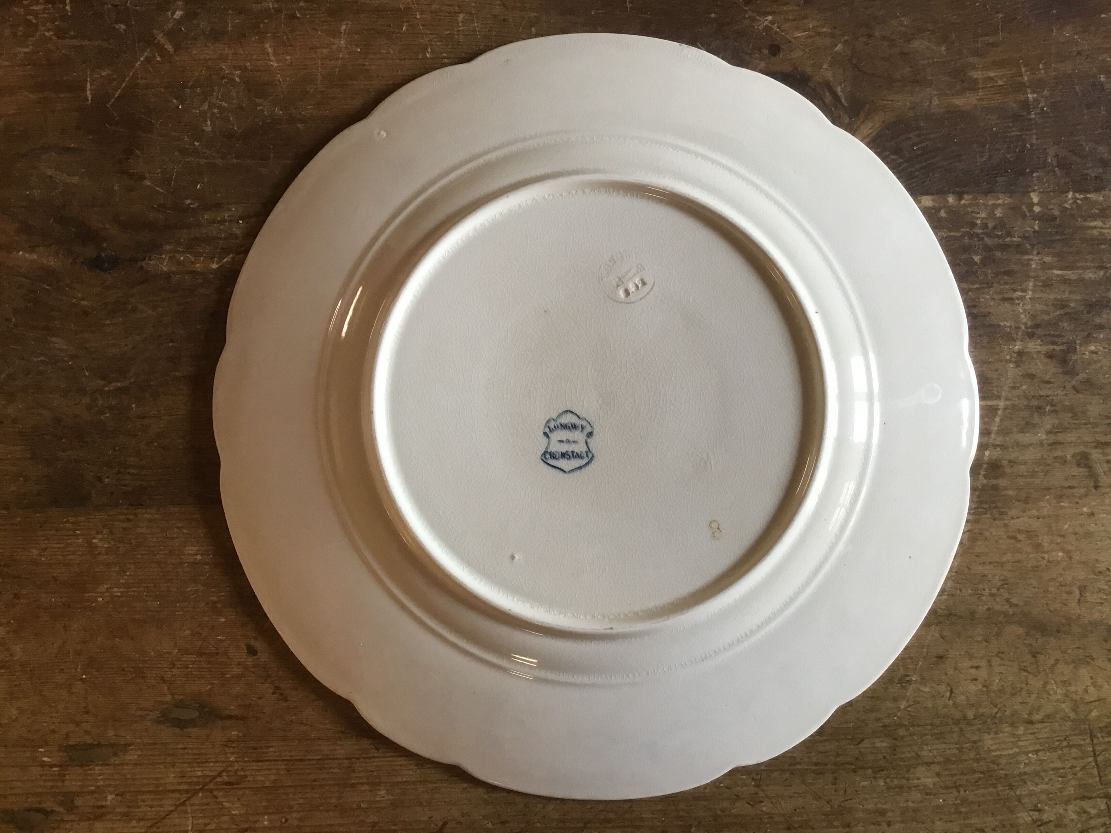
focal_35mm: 31
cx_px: 556
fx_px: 995
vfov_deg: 45.4
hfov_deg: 58.4
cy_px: 416
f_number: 2.4
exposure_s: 1/33
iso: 100
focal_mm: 3.3
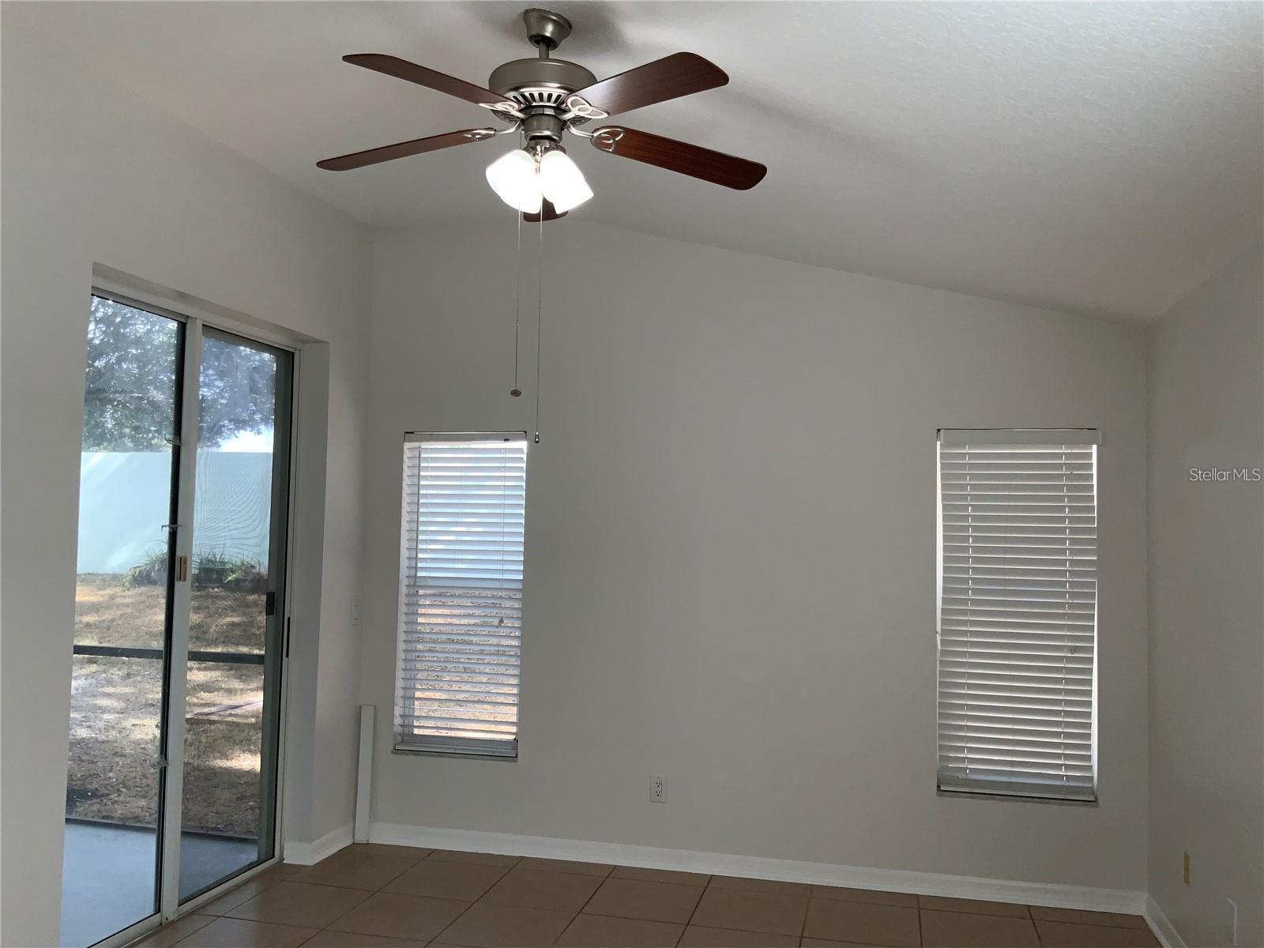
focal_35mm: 29
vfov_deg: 48.2
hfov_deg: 61.7
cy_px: 474
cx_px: 632
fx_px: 1059
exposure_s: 1/204
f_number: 1.8
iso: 16
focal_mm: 3
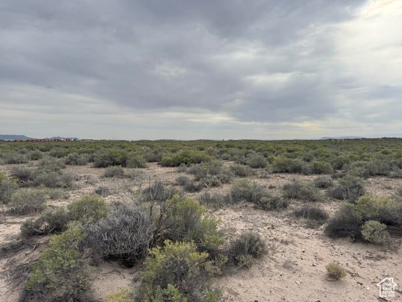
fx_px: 279
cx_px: 201
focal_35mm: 24
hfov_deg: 71.6
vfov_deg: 56.8
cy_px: 151
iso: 80
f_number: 1.78
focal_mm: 6.76
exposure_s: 1/4950
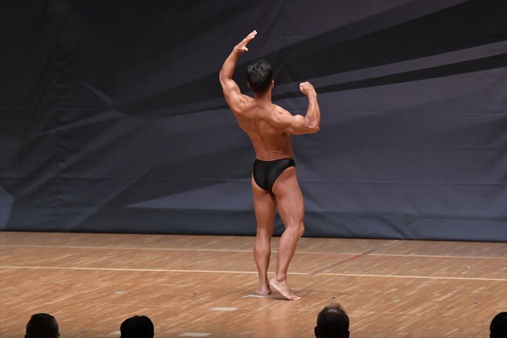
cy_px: 169
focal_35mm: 240
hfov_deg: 8.6
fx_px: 3378
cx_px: 254
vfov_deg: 5.7
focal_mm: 160
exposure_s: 1/400
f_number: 5.6
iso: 6400
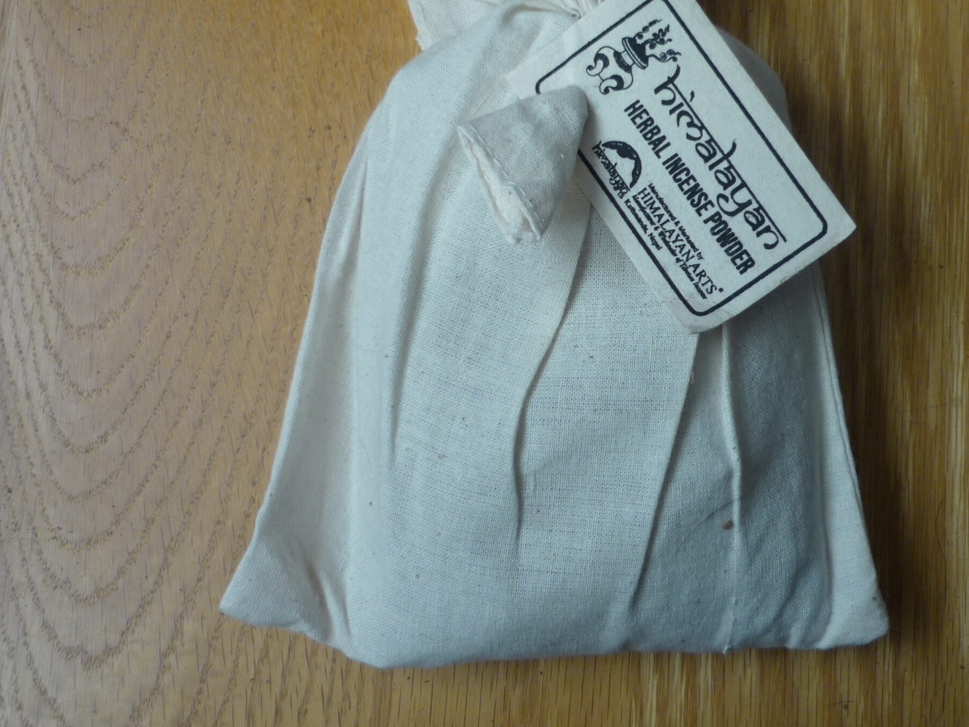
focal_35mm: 47
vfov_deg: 30.6
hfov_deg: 40.2
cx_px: 589
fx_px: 1316
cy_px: 222
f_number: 2.8
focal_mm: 5.5
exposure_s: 1/50
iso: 100
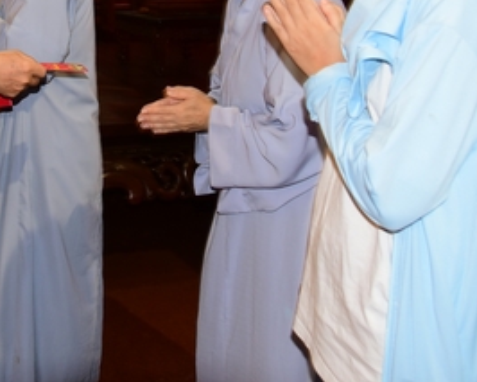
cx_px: 129
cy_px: 4
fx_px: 777
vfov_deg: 26.2
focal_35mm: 55
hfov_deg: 33.6
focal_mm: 24
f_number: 4
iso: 1000
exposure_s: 1/60
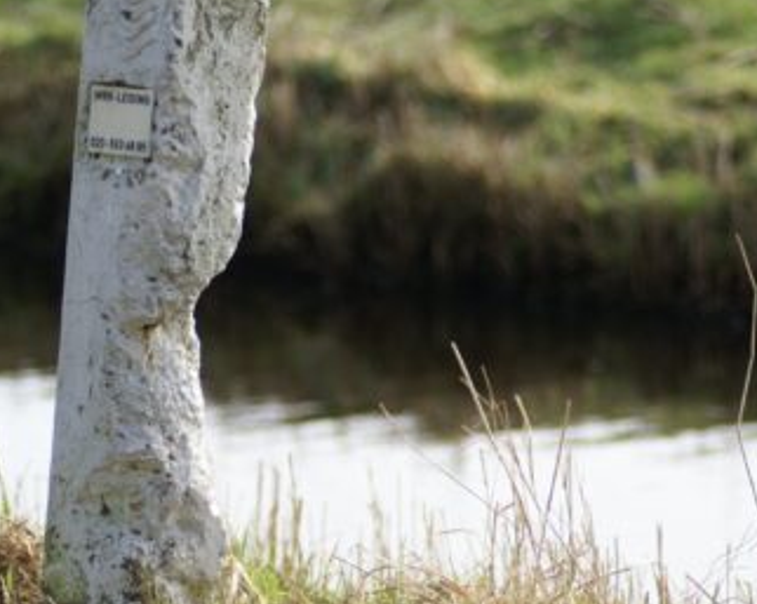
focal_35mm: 342
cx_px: 169
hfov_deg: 5.7
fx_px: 7655
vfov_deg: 4.5
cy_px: 259
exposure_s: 1/320
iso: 100
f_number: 4.5
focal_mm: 130
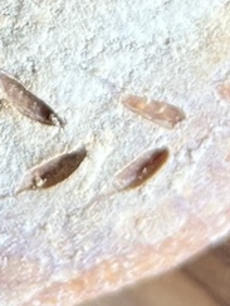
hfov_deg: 10.4
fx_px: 1258
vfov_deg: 12.3
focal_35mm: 142
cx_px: 34
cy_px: -303
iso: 125
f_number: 1.6
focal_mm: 5.1
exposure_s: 1/121
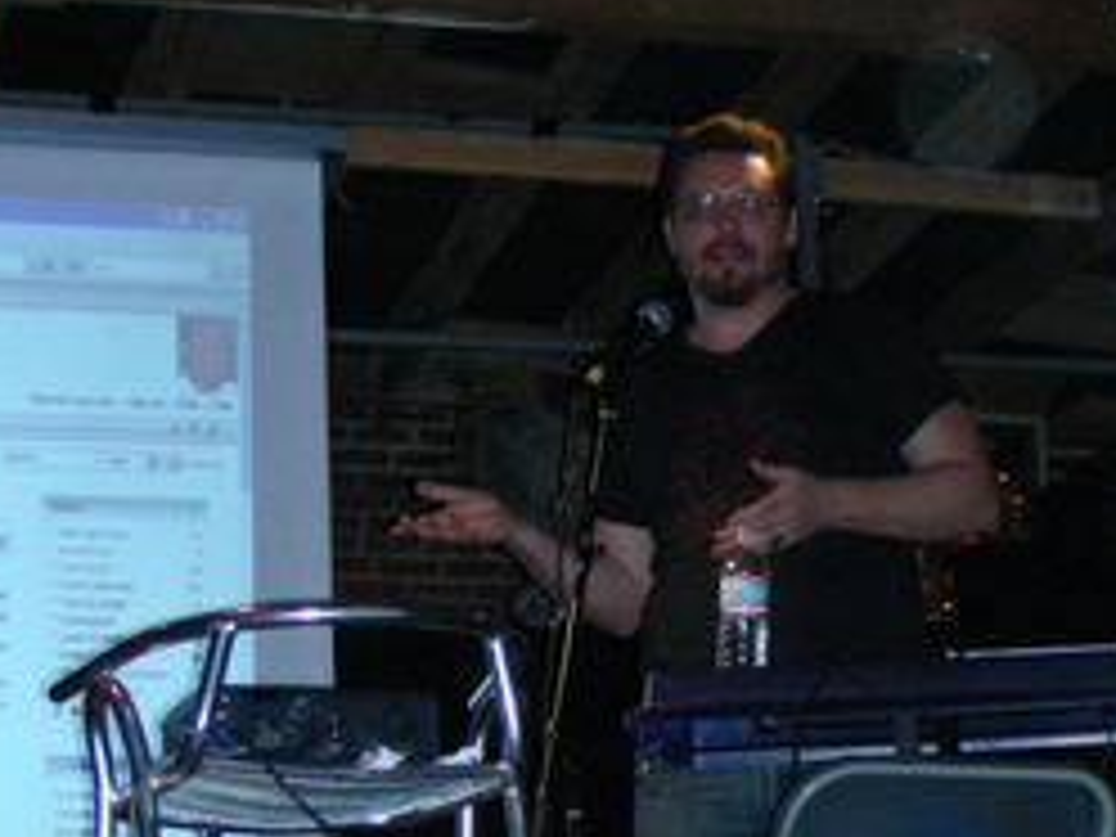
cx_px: 446
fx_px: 4417
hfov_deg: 14.4
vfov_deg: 10.7
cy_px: 821
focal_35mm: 137
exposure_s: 1/60
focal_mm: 10.5
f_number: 3.5
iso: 285
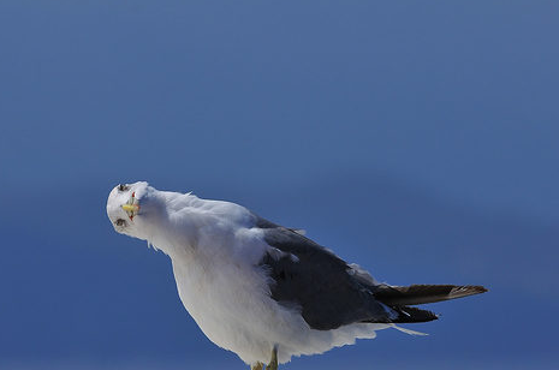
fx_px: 9003
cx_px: 219
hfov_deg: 3.6
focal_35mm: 581
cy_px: 225
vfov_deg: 2.4
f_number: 8
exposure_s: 1/1250
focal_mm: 300
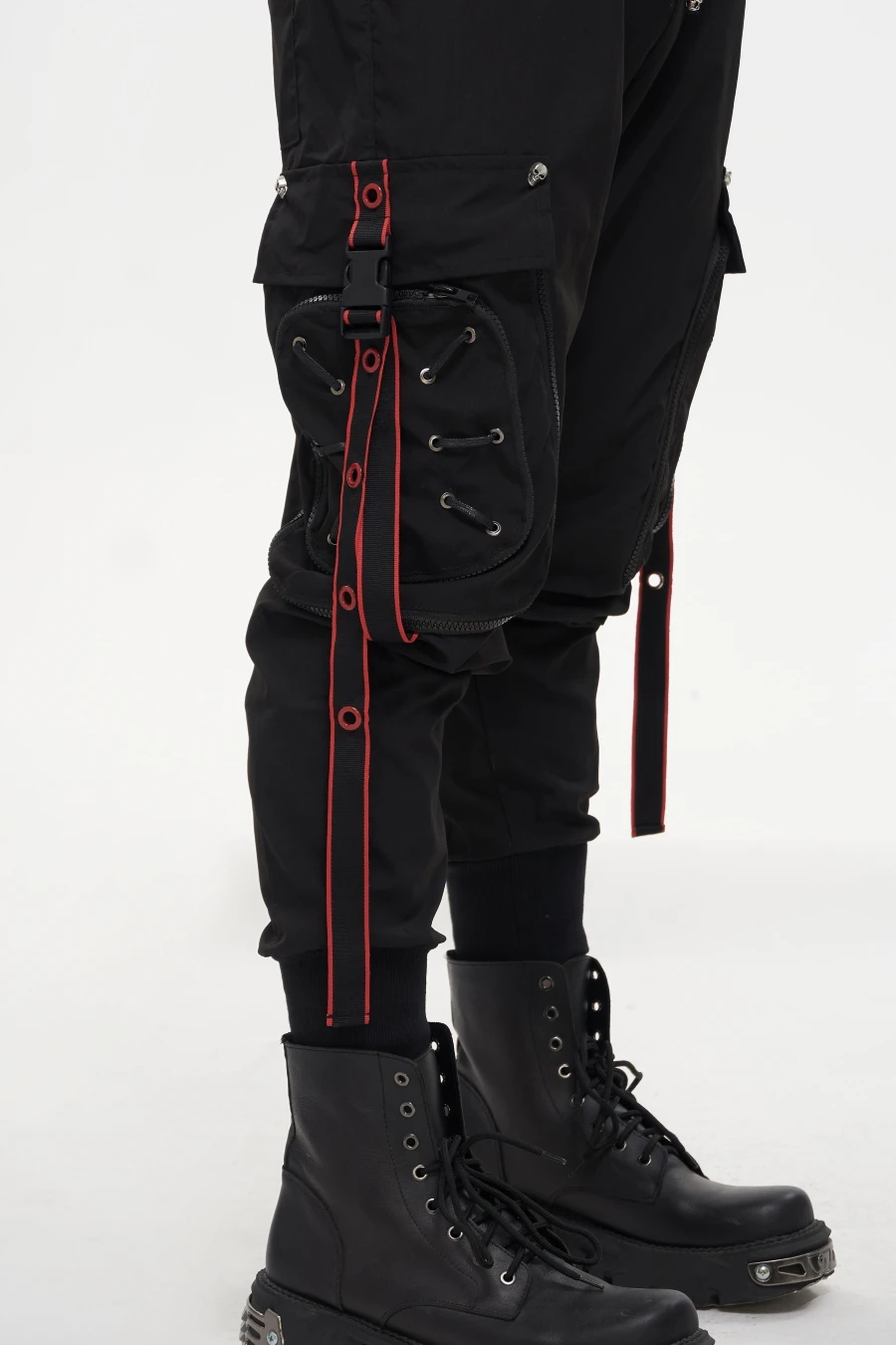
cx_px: 448
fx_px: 3136
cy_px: 672
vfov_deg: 24.2
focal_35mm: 84
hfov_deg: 16.3
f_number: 5
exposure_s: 1/125
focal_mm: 56
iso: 200
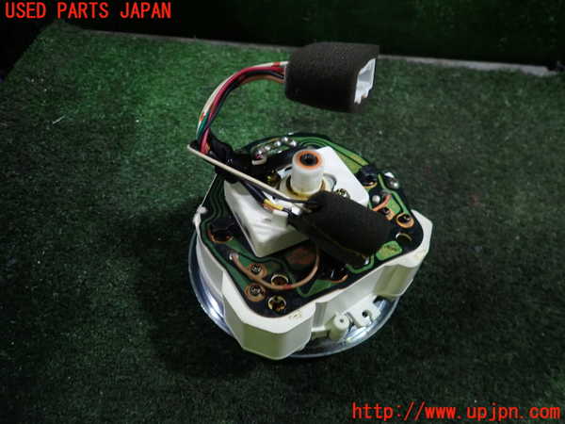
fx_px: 408
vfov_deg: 54.9
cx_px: 282
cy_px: 212
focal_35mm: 25
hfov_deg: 69.4
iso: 200
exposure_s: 1/40
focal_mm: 4.5
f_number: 2
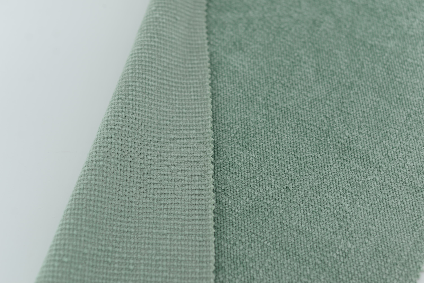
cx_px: 212
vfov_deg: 27.0
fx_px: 589
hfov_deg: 39.6
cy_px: 142
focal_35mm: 50
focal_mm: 50
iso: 100
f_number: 3.5
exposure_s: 1/200
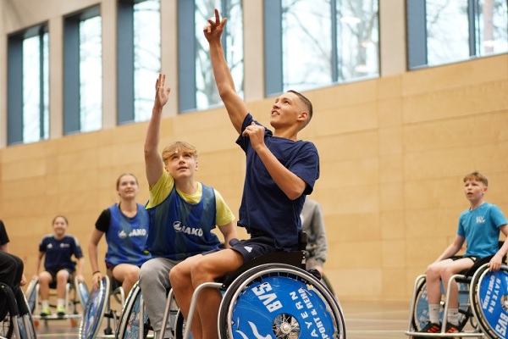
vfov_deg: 24.6
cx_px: 254
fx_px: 776
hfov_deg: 36.2
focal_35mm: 55
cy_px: 170
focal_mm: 55
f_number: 1.8
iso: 1000
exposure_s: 1/800
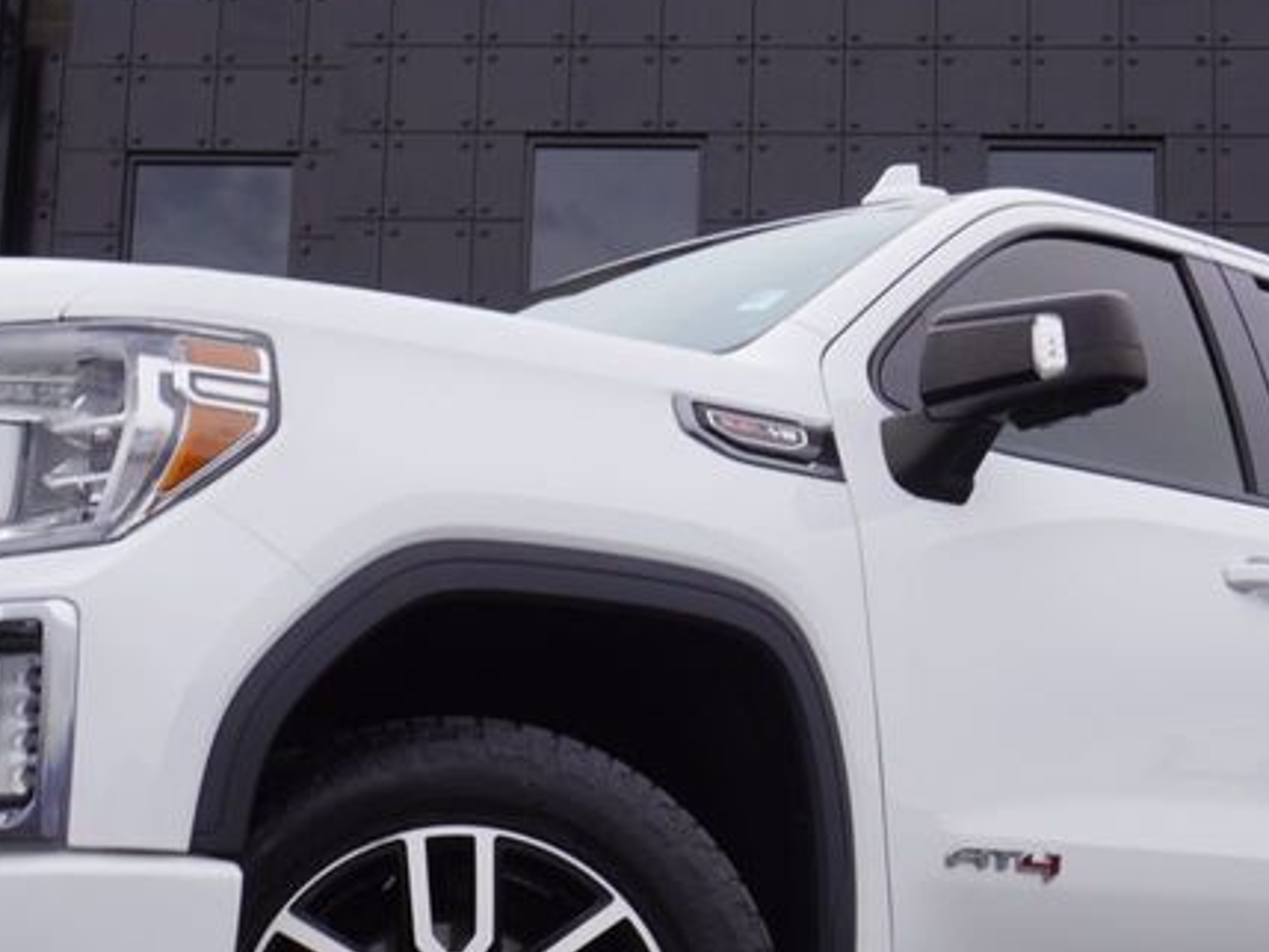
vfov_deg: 18.6
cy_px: 544
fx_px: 2902
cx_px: 713
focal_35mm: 79
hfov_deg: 24.6
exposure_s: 1/100
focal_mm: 23
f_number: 7.1
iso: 100
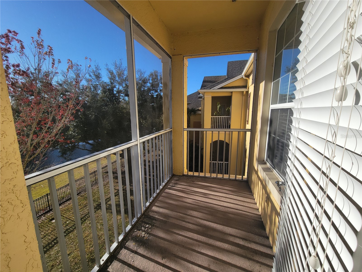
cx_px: 181
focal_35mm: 13
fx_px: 136
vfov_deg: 89.9
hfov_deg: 106.2
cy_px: 136
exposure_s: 1/1157
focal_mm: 2.2
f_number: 2.2
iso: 50
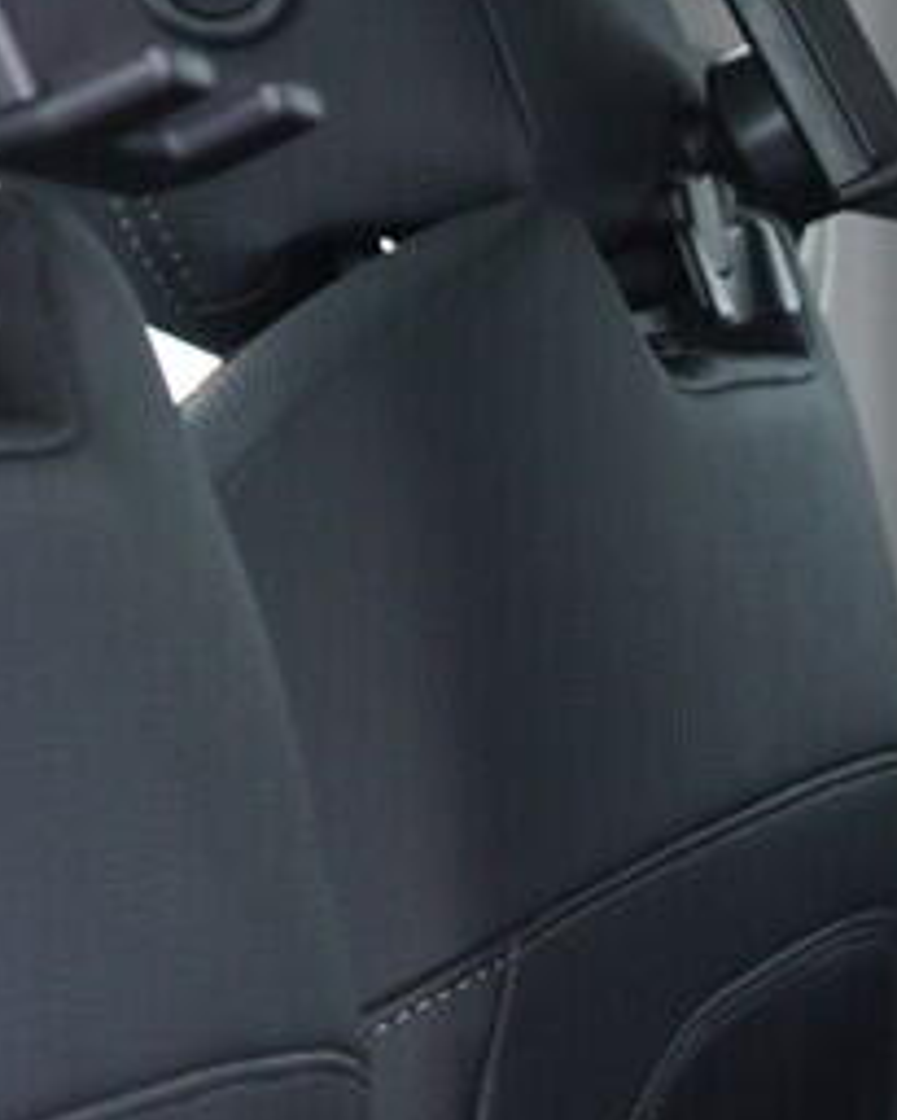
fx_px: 6301
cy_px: 1829
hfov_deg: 6.9
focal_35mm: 190
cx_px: 3115
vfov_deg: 9.8
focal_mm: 24
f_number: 2.8
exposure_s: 1/40
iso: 500
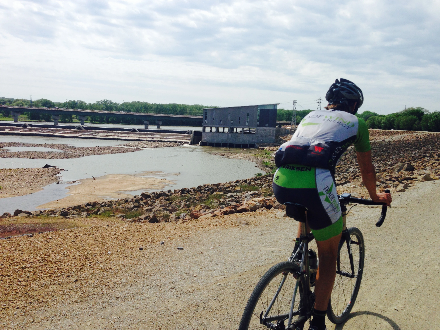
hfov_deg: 55.4
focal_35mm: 33
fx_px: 419
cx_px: 220
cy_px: 165
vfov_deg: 42.9
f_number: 2.4
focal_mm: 4.12
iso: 50
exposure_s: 1/2857
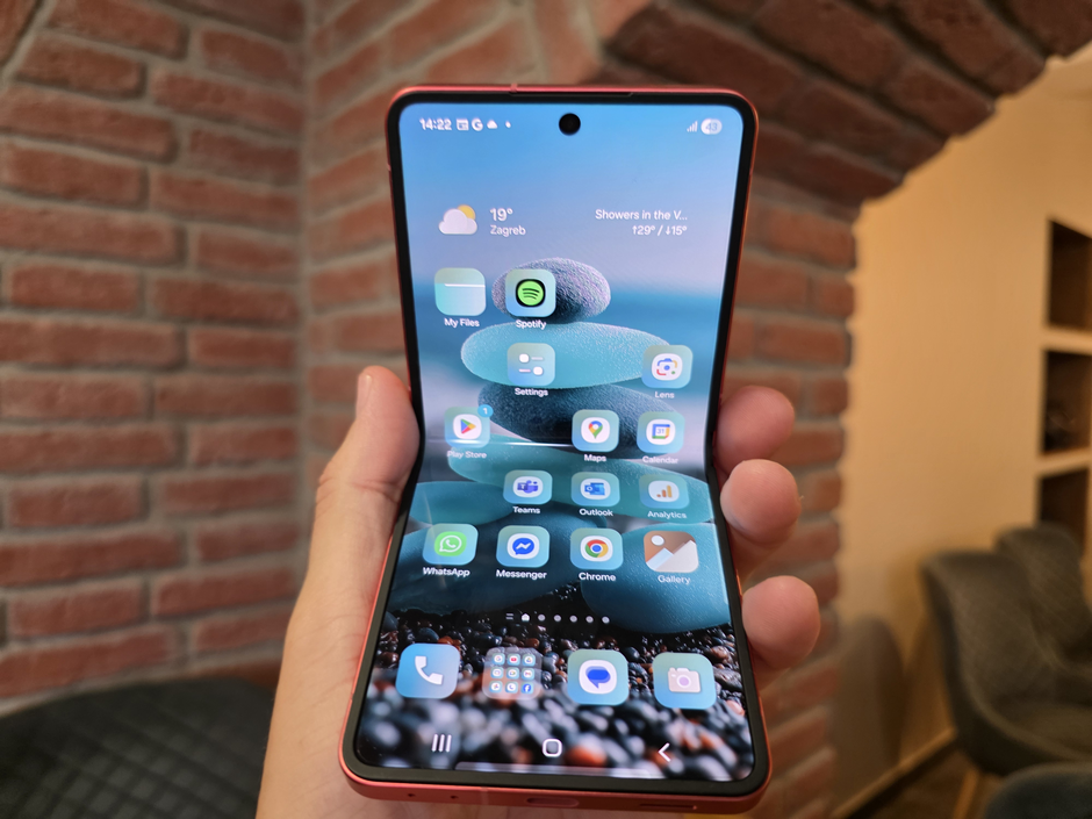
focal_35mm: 23
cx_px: 546
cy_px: 410
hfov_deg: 73.9
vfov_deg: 58.9
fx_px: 726
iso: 200
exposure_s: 1/60
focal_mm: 6.3
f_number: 1.7
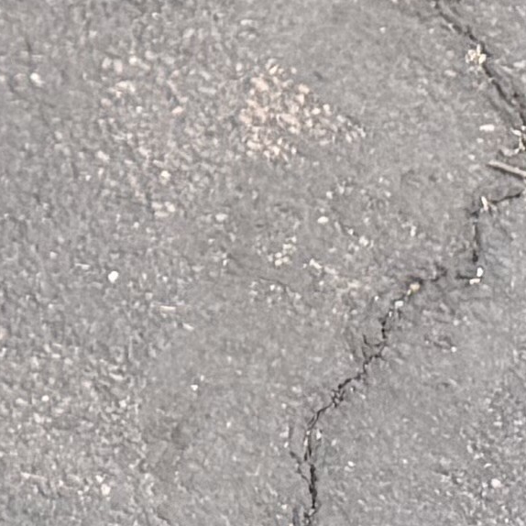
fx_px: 3627
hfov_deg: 6.2
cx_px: -1859
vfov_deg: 7.4
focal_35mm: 211
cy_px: -993
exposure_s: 1/1156
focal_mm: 6.76
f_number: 1.78
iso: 80
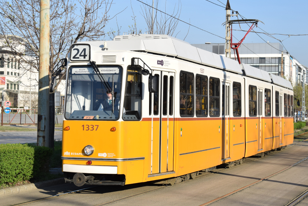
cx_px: 149
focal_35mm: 80
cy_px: 84
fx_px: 685
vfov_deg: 17.1
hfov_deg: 25.4
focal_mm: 38
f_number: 6.3
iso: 200
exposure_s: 1/640
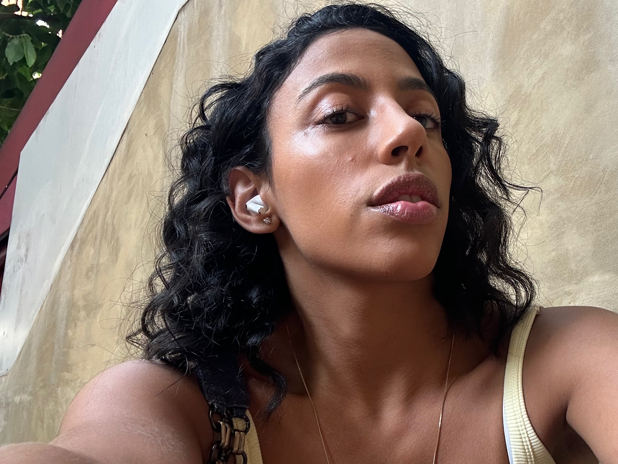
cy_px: 260
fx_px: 750
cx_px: 431
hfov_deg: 43.9
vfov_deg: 34.3
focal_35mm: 42
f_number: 1.9
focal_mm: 2.69
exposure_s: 1/75
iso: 80
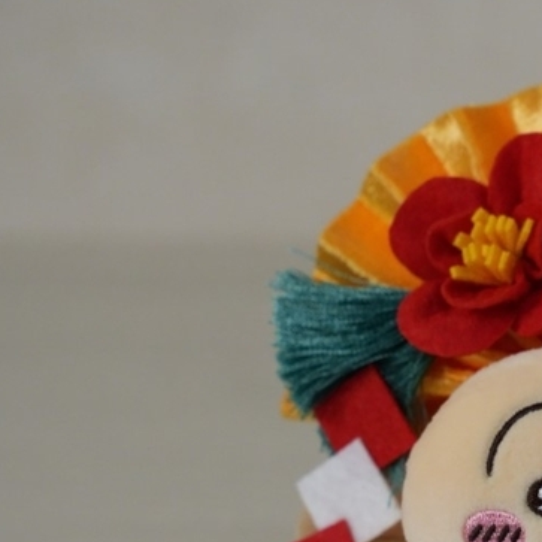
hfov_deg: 5.9
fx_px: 5226
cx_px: 636
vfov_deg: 5.9
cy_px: 564
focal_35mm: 295
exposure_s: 1/125
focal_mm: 105
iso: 2000
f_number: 5.6
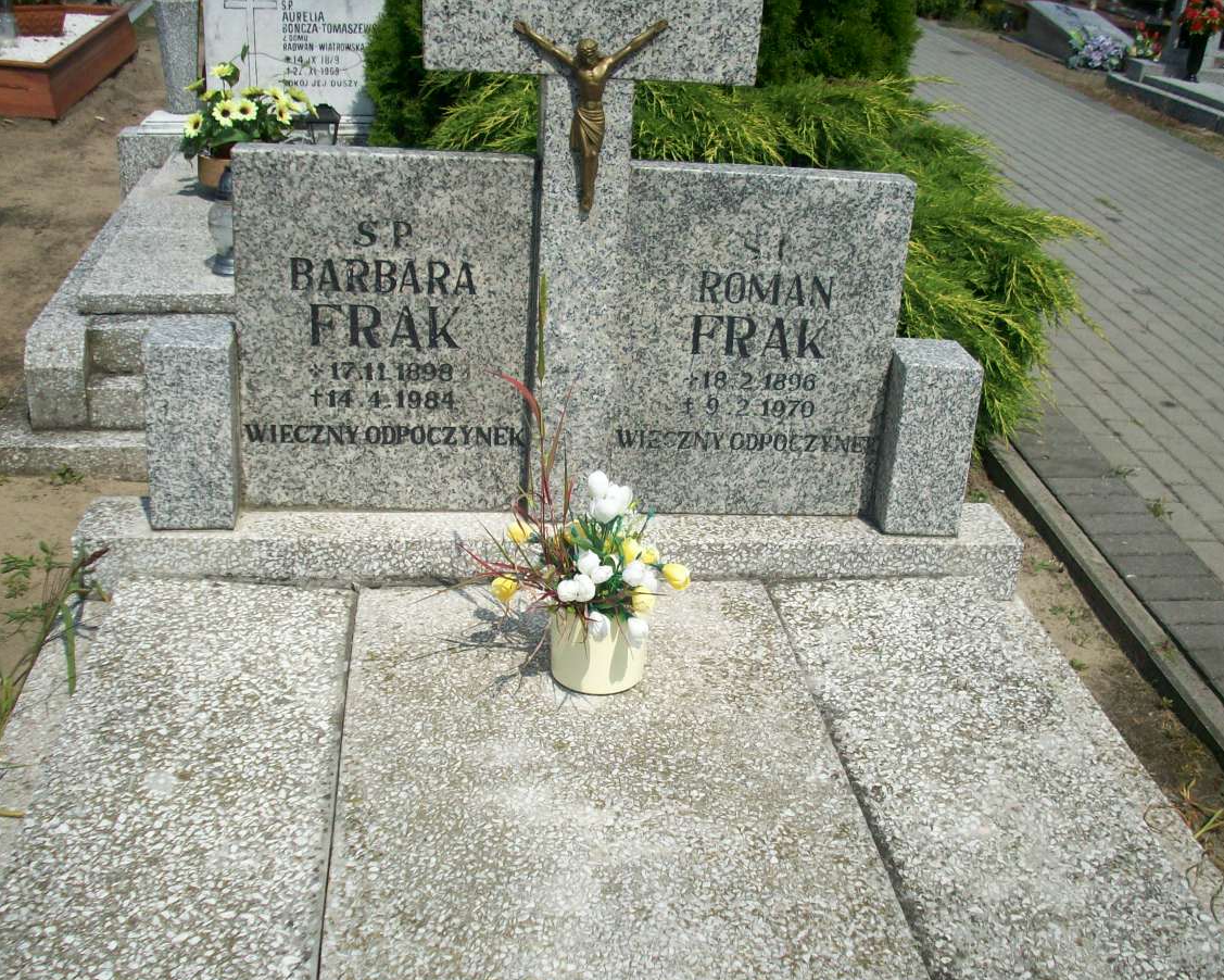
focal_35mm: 41
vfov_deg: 36.5
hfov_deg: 44.8
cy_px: 503
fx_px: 1486
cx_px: 623
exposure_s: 1/626
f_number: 5.6
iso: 80
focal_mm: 6.2
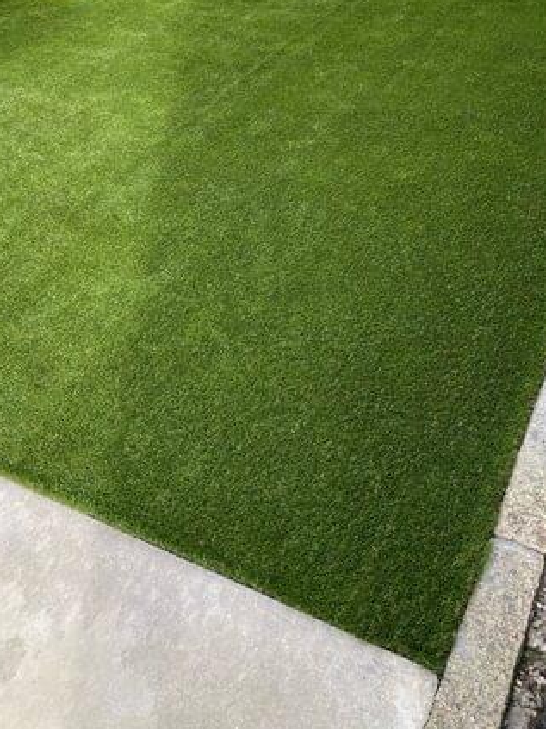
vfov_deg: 44.2
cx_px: 248
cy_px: 178
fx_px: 863
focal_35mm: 41
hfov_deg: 35.1
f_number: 1.8
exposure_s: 1/232
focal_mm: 4.25
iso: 32
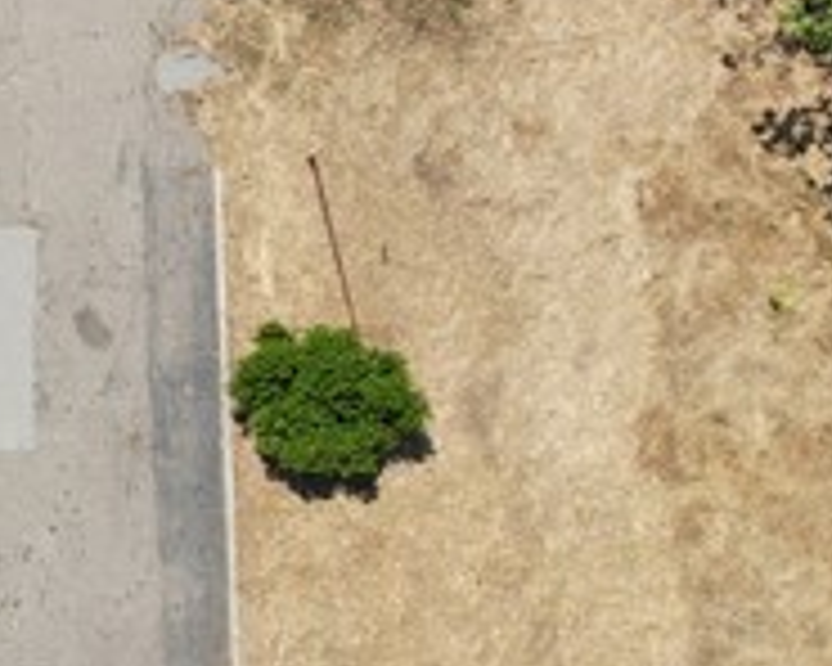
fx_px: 2980
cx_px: -130
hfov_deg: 15.4
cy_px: 356
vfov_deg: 12.7
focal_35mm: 121
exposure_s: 1/2000
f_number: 2.8
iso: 110
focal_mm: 8.38
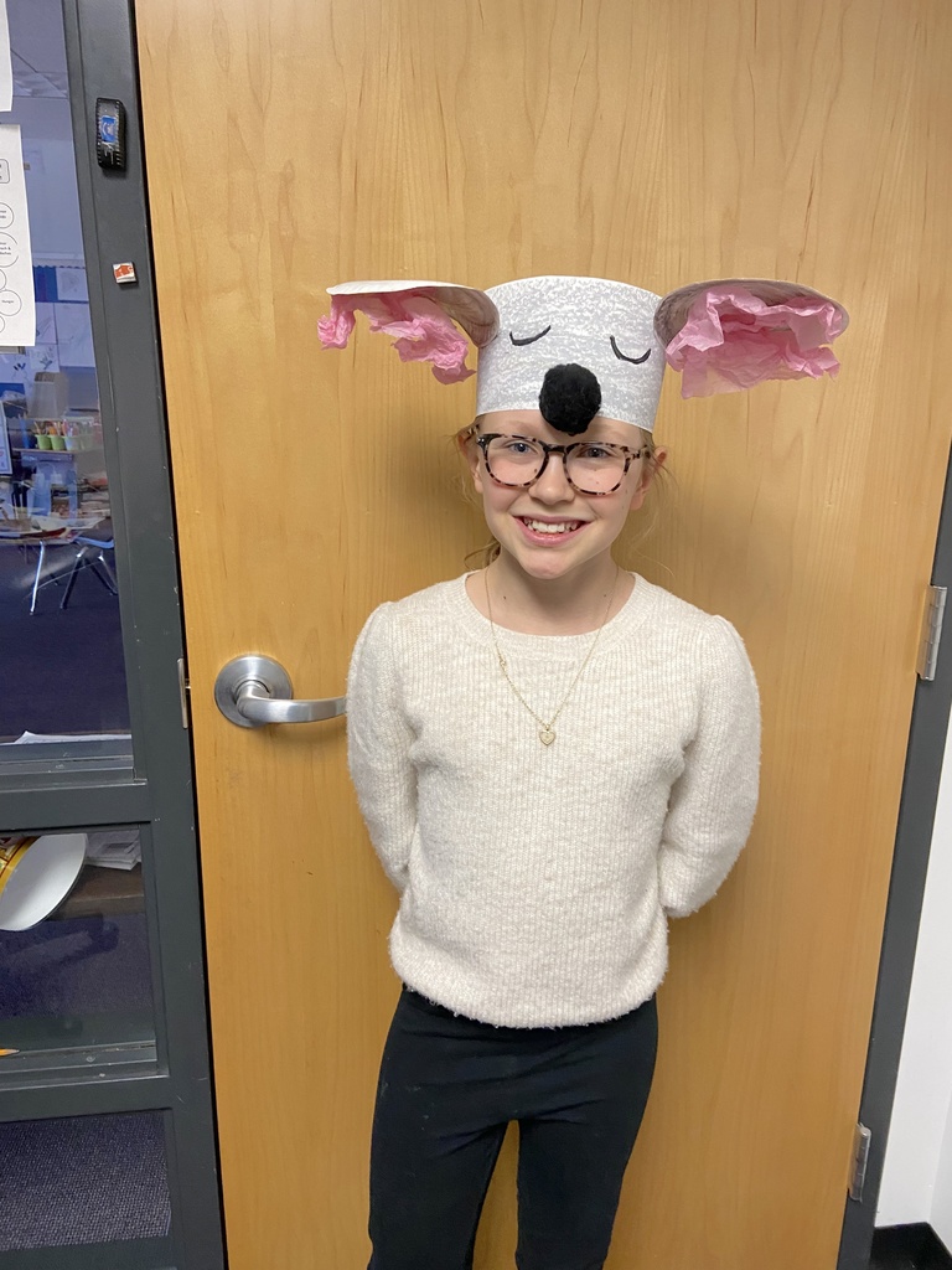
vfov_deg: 67.3
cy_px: 635
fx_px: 953
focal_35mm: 26
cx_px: 476
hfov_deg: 53.1
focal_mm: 4.25
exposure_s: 1/60
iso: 250
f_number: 1.8
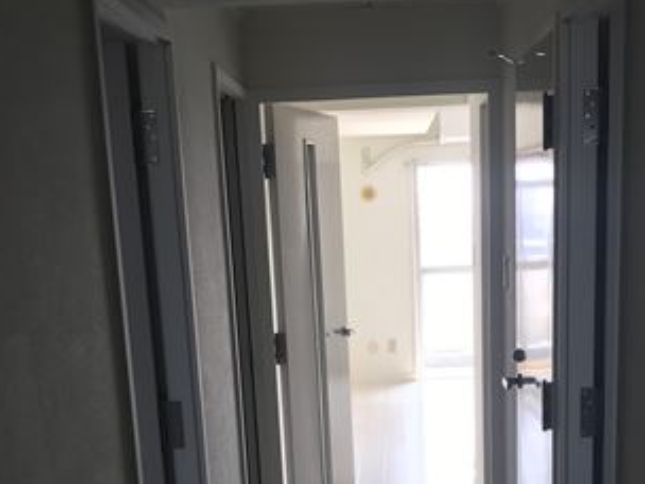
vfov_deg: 23.7
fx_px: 1099
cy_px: 486
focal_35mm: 59
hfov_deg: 32.7
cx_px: 361
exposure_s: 1/60
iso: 25
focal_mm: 3.99
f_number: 1.8
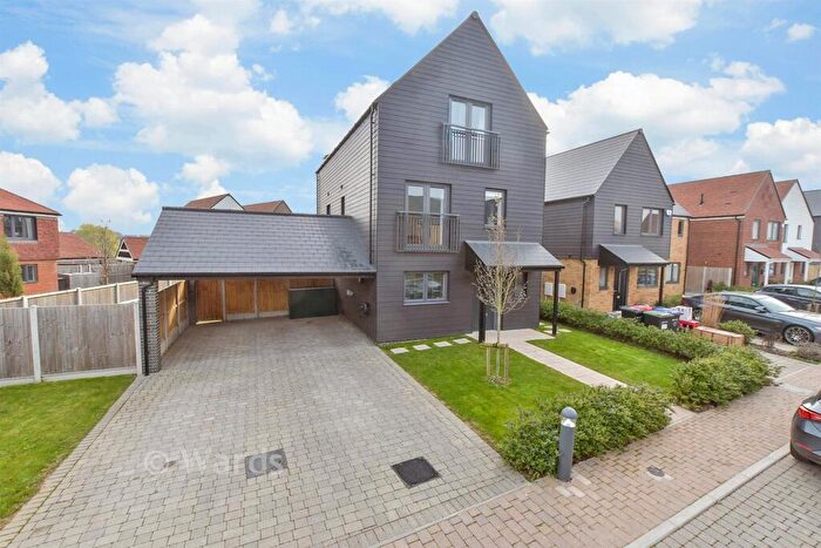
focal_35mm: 15
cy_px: 274
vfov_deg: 77.4
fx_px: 342
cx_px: 410
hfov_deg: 100.4
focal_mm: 10
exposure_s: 1/320
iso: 400
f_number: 6.3
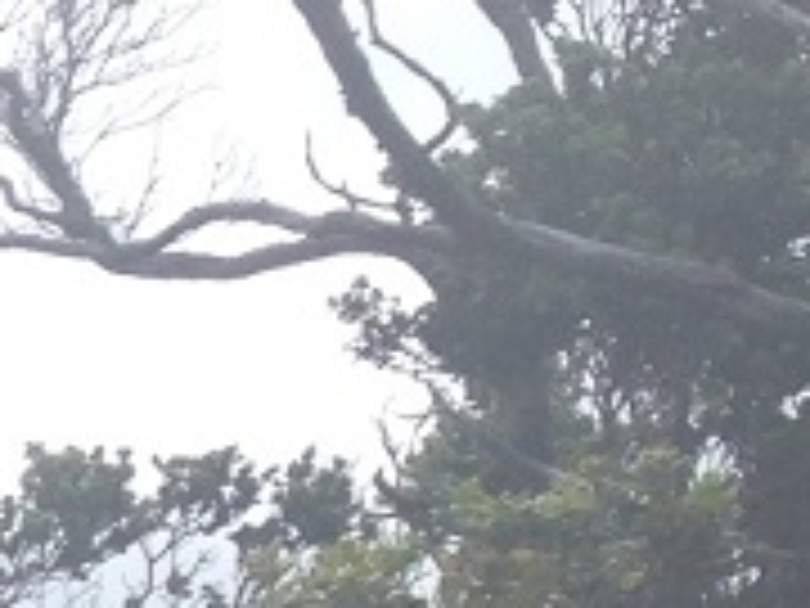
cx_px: -1719
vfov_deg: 6.5
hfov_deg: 7.7
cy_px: 1378
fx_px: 5148
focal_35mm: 220
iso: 50
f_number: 2.4
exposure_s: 1/742
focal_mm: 4.12
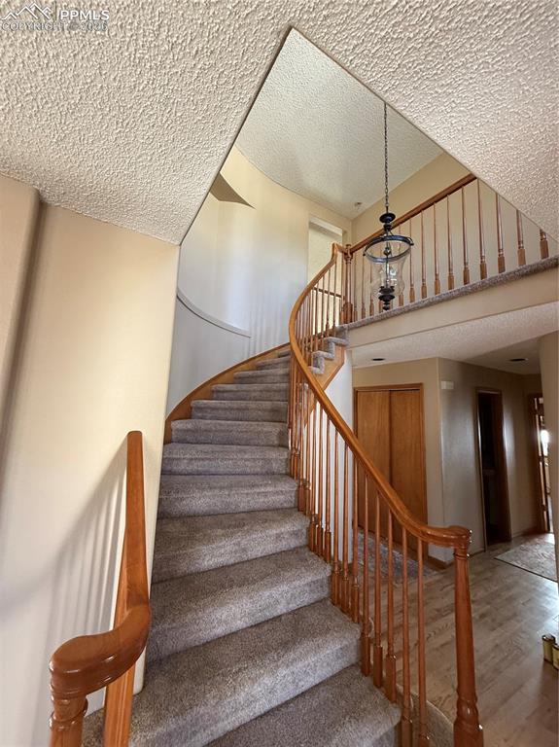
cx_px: 280
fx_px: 302
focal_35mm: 14
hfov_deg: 85.6
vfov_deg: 102.1
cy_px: 374
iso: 400
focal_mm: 2.22
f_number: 2.2
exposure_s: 1/60
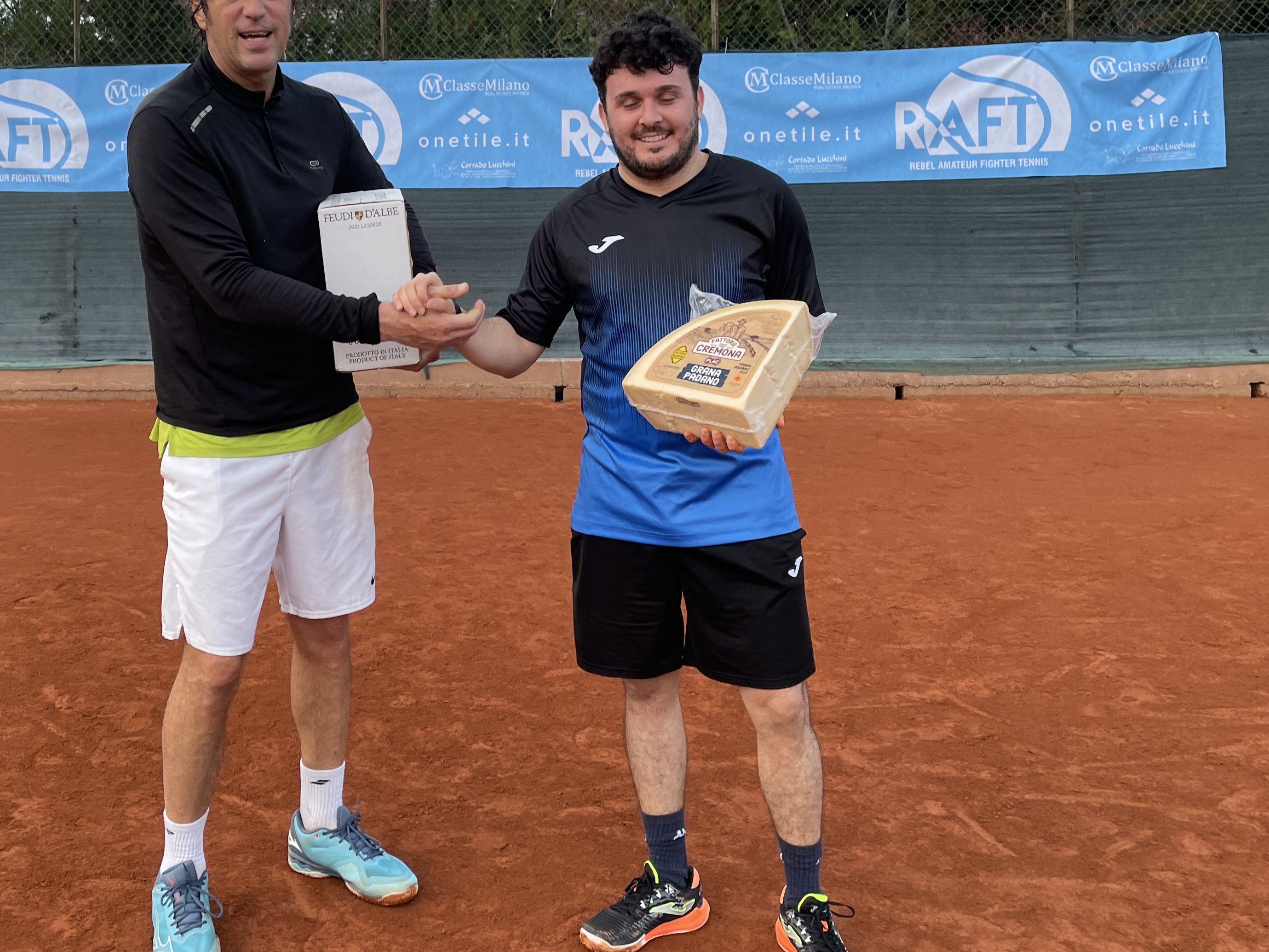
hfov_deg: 48.5
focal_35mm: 38
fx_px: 1393
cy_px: 338
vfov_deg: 37.4
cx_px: 474
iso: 40
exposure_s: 1/121
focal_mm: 4.2
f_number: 1.6
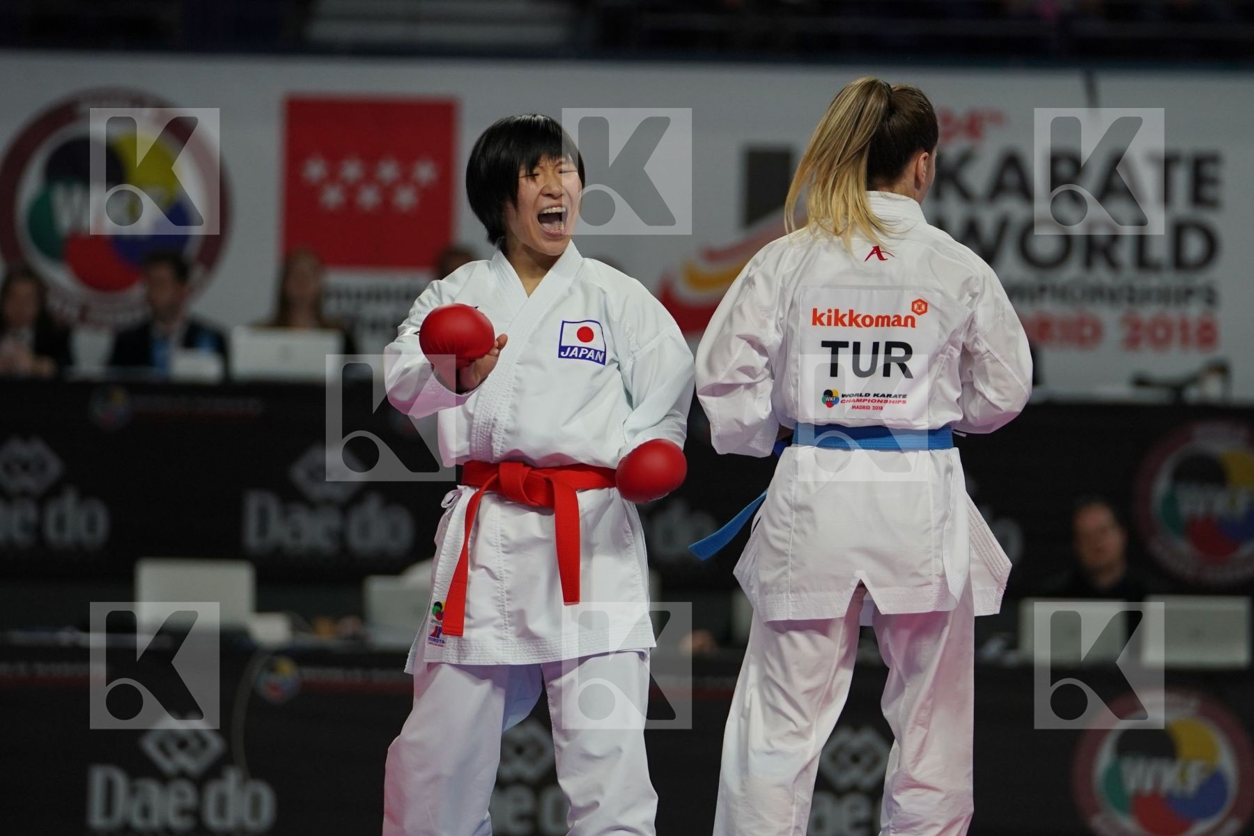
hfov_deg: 8.2
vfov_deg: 5.5
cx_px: 627
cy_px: 418
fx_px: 8708
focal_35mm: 250
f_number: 2.8
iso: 1000
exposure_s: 1/1000
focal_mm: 167
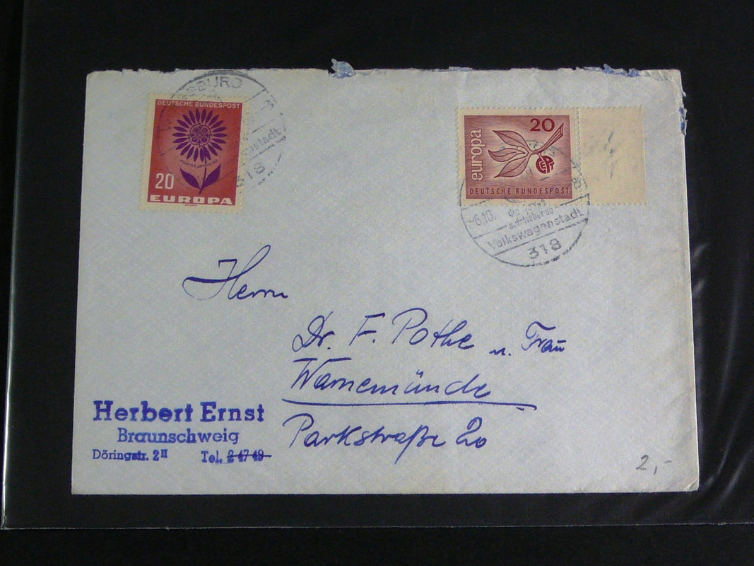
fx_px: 1612
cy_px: 283
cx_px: 377
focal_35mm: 74
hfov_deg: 26.3
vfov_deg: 19.9
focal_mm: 8.7
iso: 200
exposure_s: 1/15
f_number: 3.5
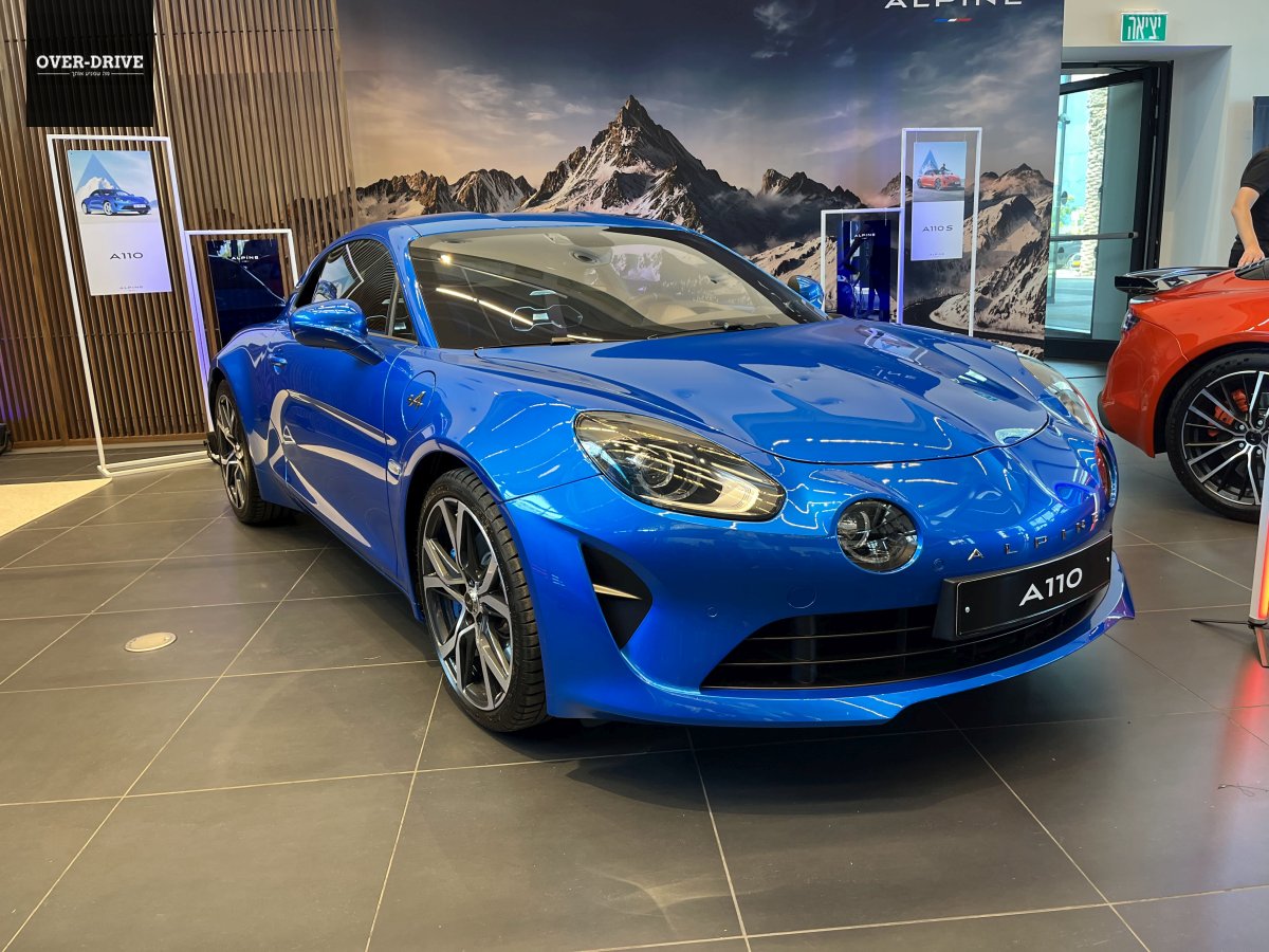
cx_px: 634
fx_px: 953
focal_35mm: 26
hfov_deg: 67.3
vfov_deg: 53.1
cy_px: 476
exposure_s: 1/100
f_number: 1.6
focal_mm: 5.1
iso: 125
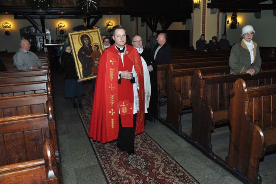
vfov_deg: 47.8
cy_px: 92
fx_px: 207
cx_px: 138
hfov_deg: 67.4
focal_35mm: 27
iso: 1600
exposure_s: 1/60
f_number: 11
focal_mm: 18
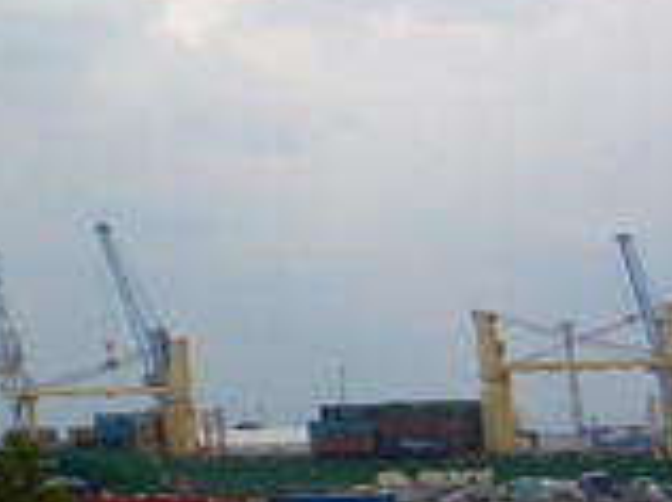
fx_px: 2597
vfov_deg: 10.9
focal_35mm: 134
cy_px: -30
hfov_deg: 13.0
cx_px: -642
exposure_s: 1/1250
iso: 160
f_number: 3.8
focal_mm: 5.9
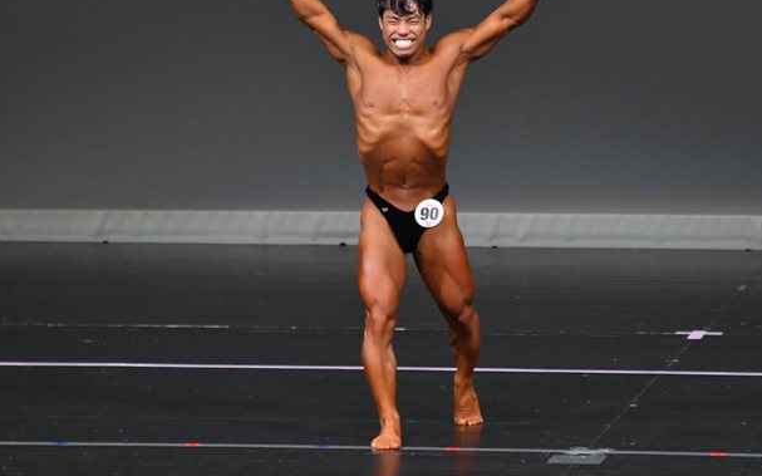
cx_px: 424
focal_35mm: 410
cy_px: 207
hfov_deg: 5.1
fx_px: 8512
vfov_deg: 3.2
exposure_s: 1/400
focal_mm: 210
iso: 4000
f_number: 5.6
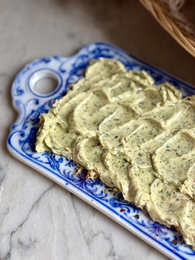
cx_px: 98
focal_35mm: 48
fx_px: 361
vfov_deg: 39.7
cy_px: 130
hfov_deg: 30.3
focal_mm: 6.76
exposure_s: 1/40
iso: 250
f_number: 1.78
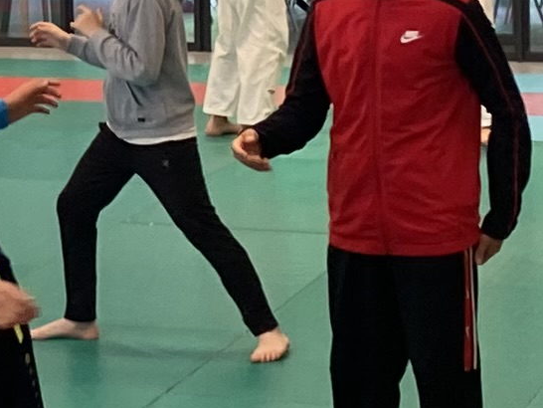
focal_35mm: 192
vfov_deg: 7.7
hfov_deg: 10.1
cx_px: -180
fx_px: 3013
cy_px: -120
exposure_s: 1/100
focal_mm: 4.25
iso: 100
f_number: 1.8
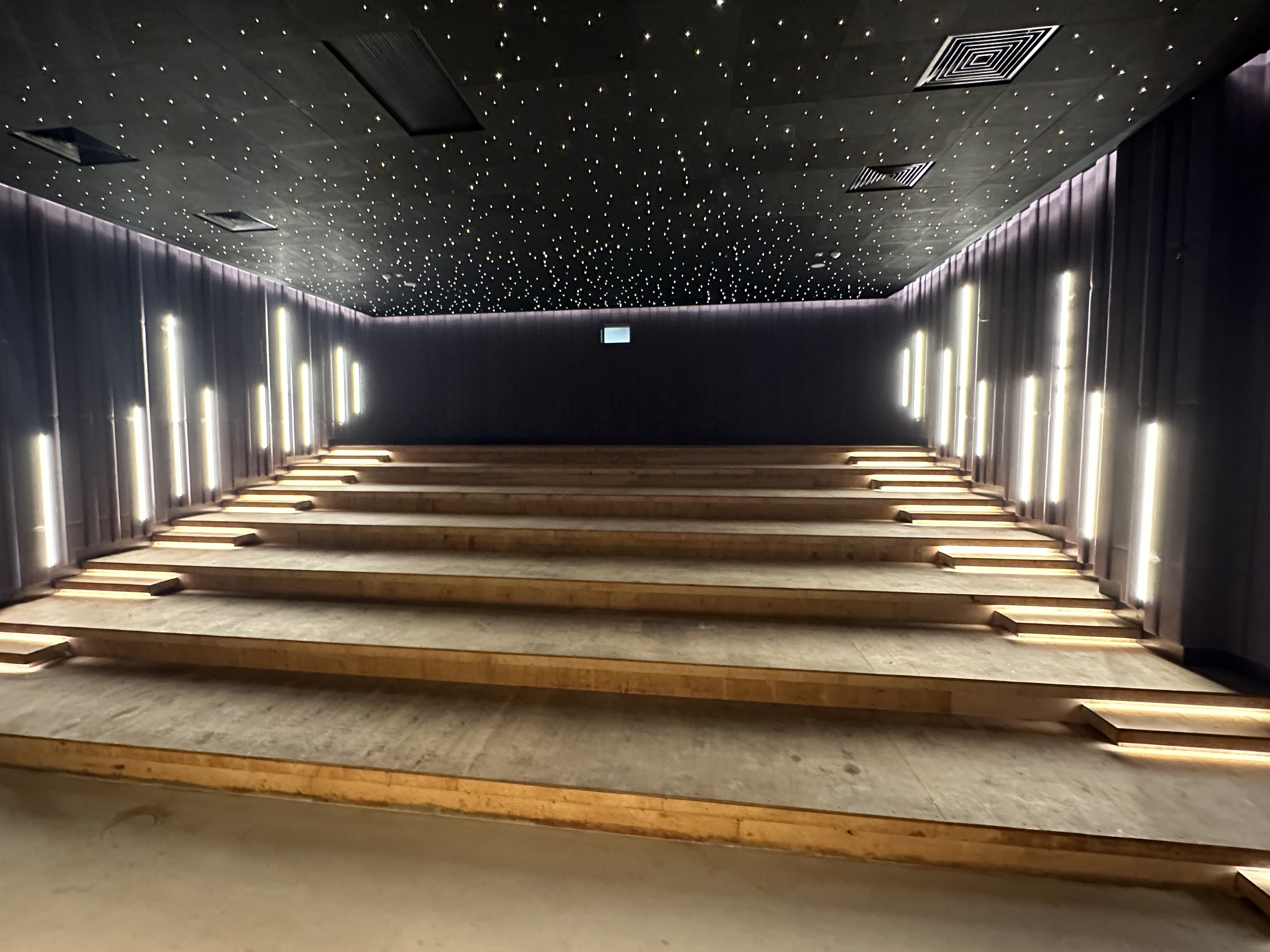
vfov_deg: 74.7
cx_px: 581
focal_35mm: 17
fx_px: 624
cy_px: 474
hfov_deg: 90.8
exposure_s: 1/34
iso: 1000
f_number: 2.2
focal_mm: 2.22
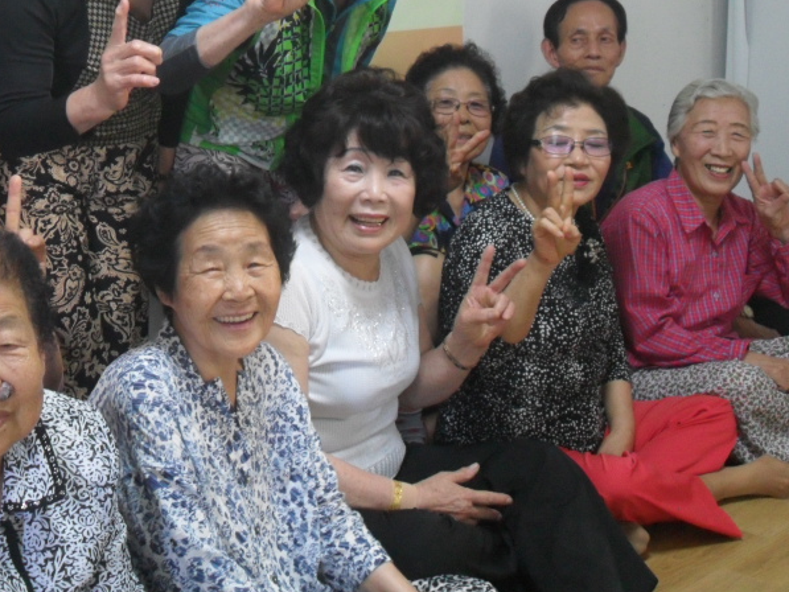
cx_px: 260
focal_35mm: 60
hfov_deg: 31.9
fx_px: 1368
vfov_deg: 24.1
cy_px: 144
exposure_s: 1/20
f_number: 2.8
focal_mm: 6.2
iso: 200
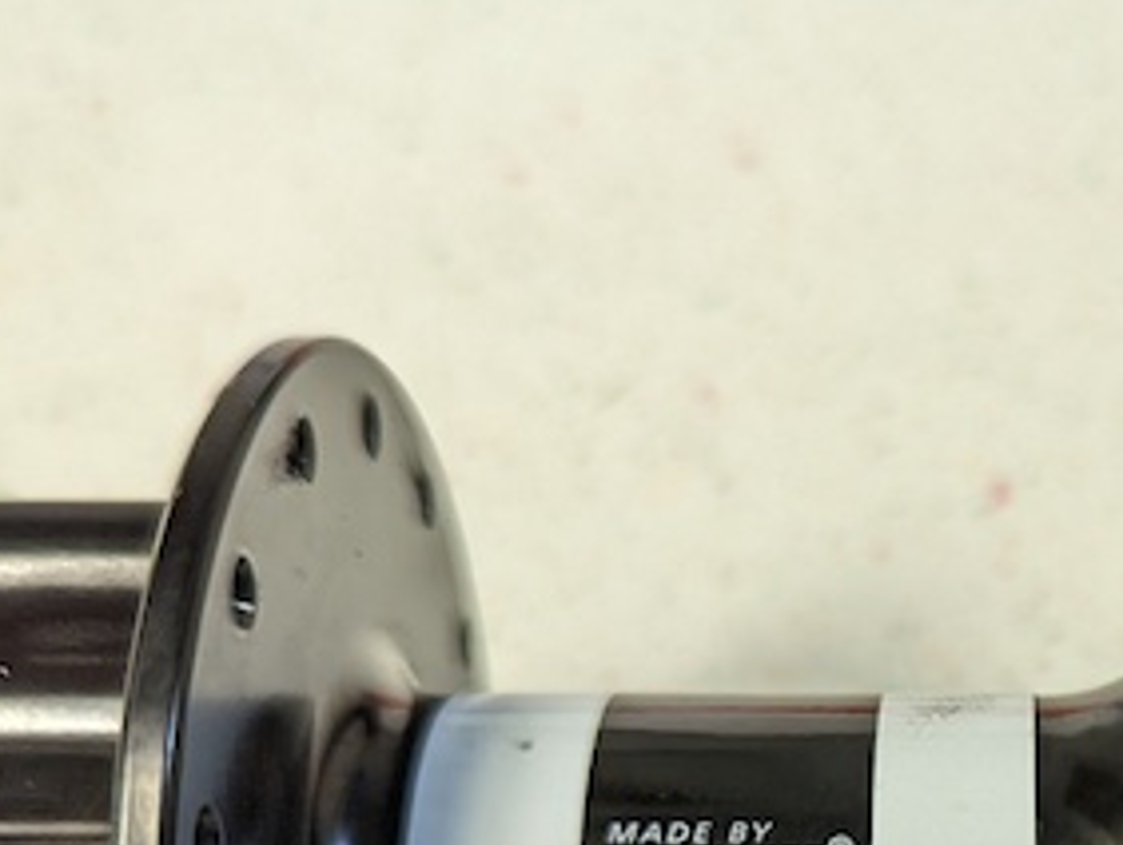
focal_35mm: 68
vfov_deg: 20.7
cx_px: 1155
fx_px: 2208
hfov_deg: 26.8
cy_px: 901
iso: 137
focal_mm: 6.81
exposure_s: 1/42.4
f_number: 1.85
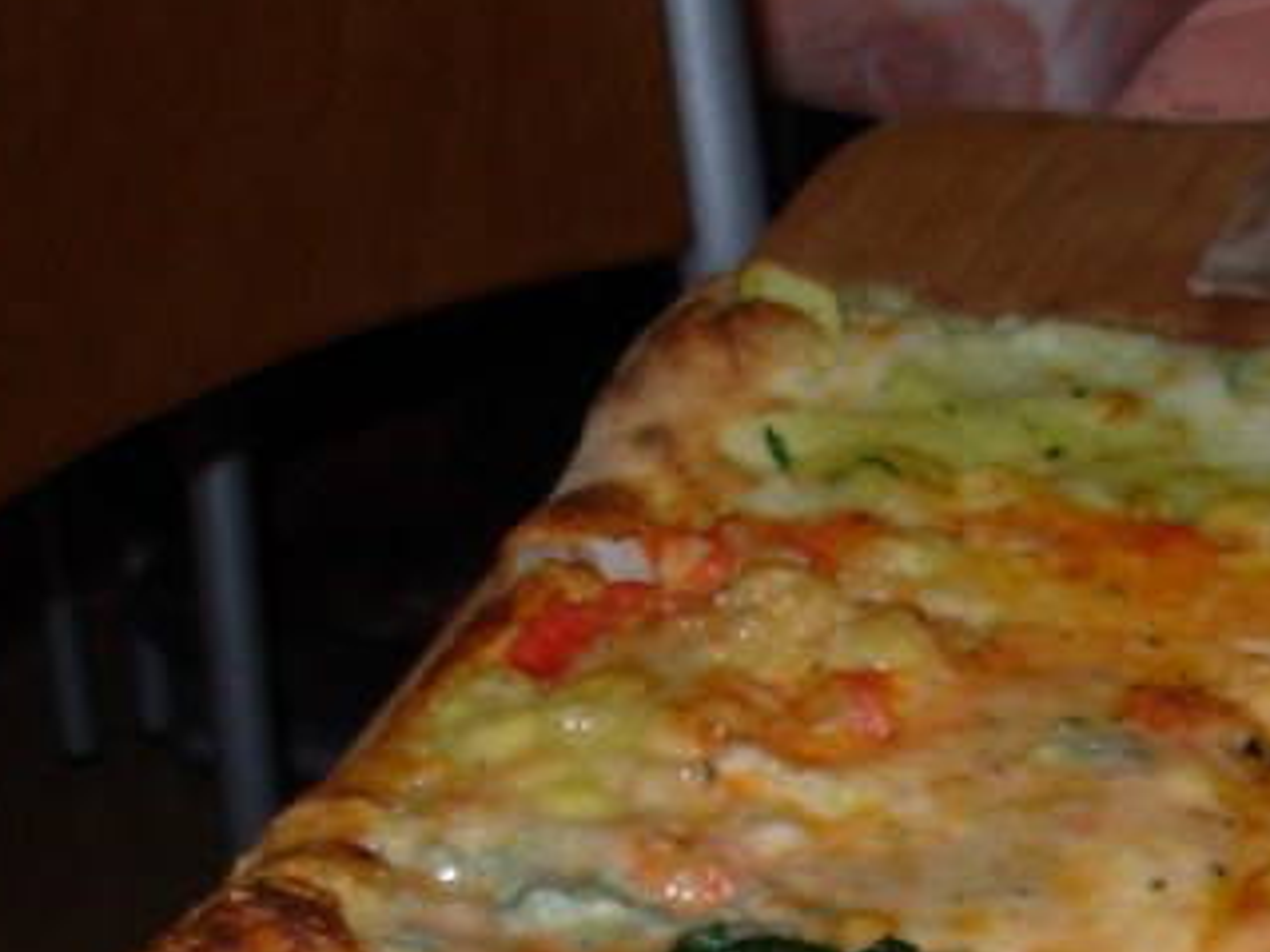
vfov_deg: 11.9
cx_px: 1346
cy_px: 1099
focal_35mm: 122
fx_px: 4474
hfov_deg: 15.8
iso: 50
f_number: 2.9
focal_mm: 6.3
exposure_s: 1/32
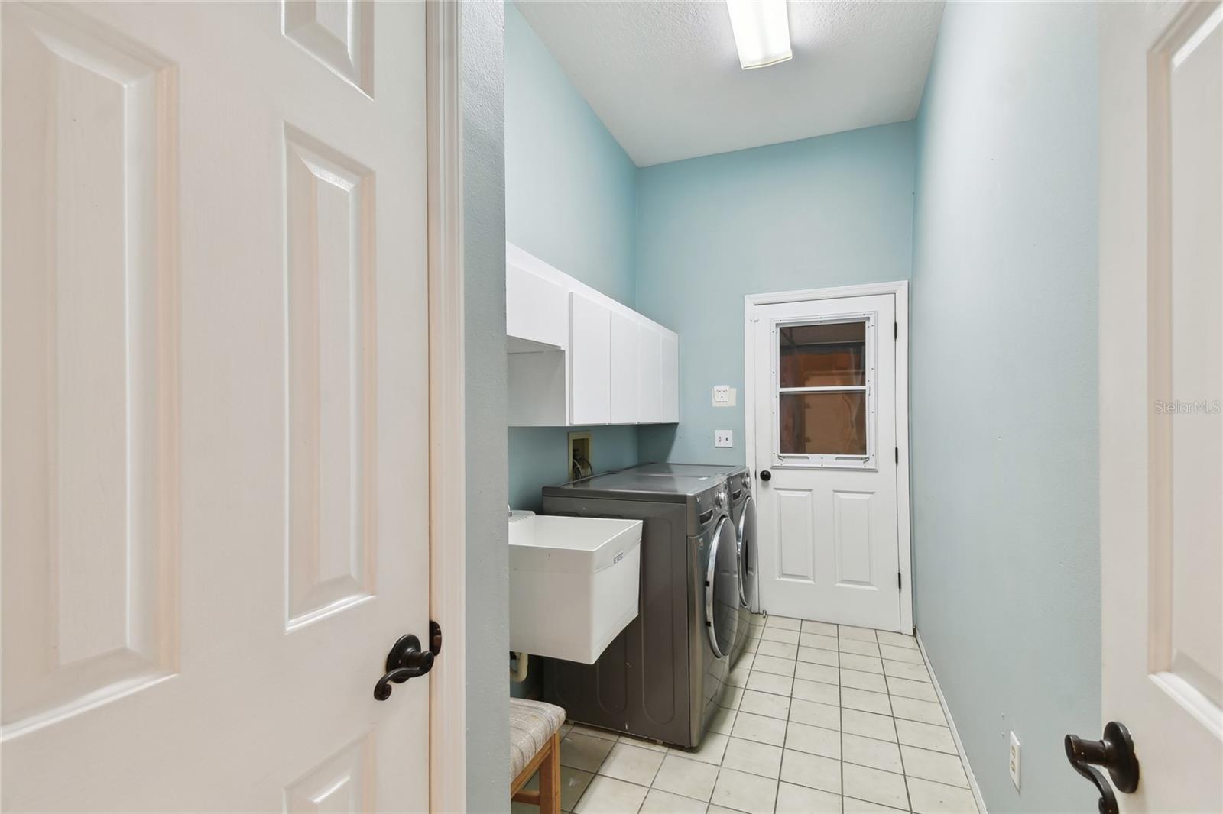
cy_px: 407
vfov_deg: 77.3
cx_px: 612
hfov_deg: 100.4
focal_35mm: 15
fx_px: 509
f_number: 7.1
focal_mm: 10
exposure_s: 1/13
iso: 100
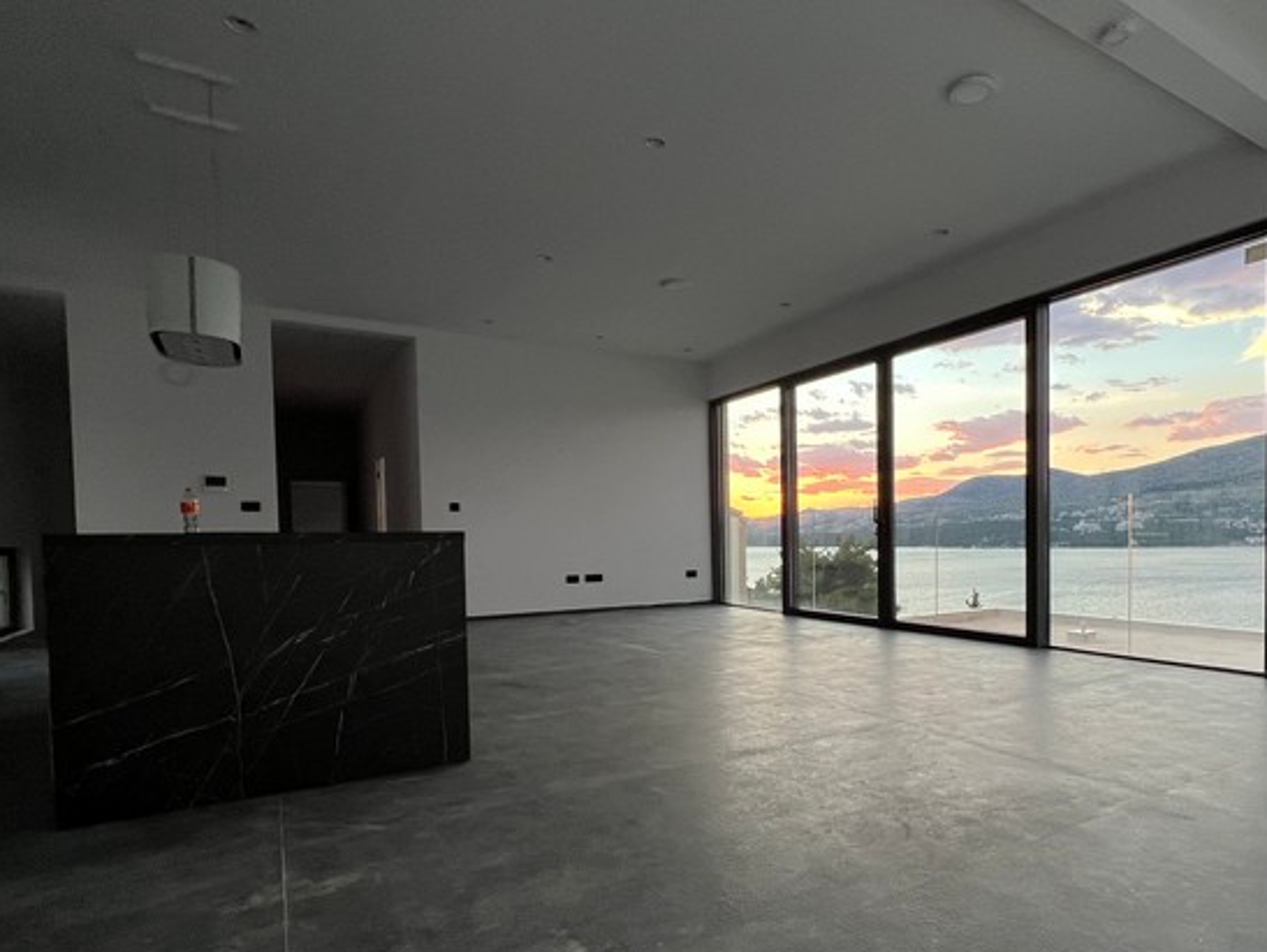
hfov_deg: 83.3
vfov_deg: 68.2
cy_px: 565
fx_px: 696
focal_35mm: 19
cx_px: 776
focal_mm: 1.57
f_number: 1.8
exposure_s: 1/99
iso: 125
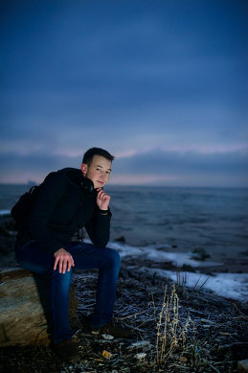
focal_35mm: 50
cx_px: 124
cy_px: 186
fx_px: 517
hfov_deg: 27.0
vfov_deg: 39.6
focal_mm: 50
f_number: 2
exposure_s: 1/100
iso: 640
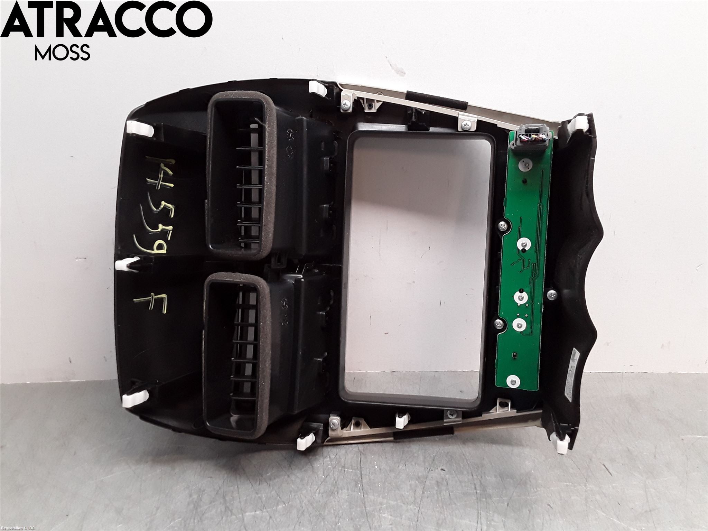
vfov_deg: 49.7
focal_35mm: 28
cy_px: 266
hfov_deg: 63.4
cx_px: 354
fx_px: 573
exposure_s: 1/100
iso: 100
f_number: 1.9
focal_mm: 2.91
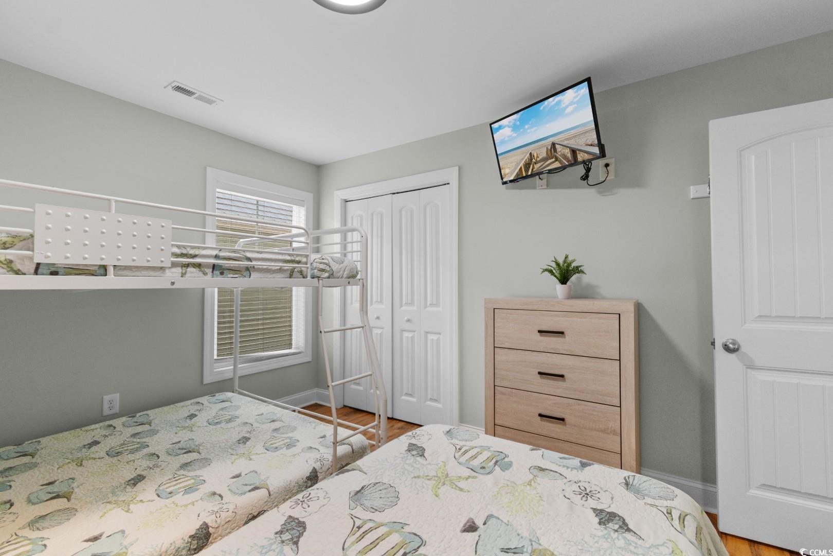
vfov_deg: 77.3
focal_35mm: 15
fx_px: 347
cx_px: 416
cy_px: 278
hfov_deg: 100.4
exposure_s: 1/25
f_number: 4.5
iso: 100
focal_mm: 10
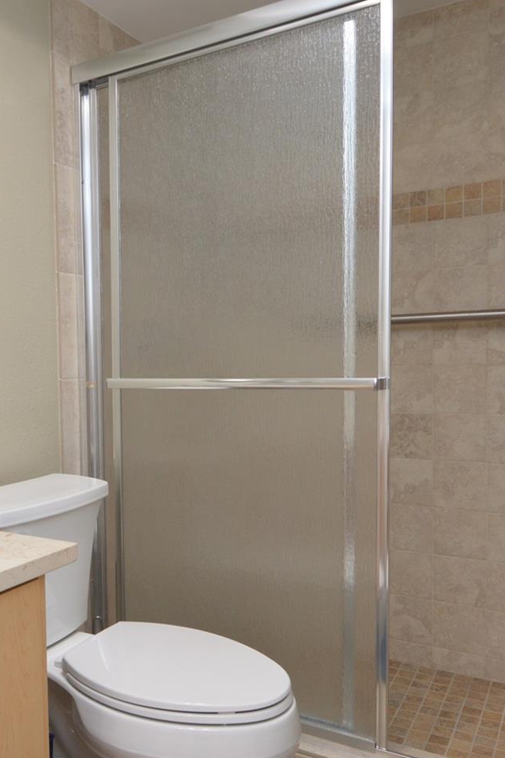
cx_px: 105
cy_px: 409
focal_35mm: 30
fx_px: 631
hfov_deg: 41.8
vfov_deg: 61.9
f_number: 4
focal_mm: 12
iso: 400
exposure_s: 1/60
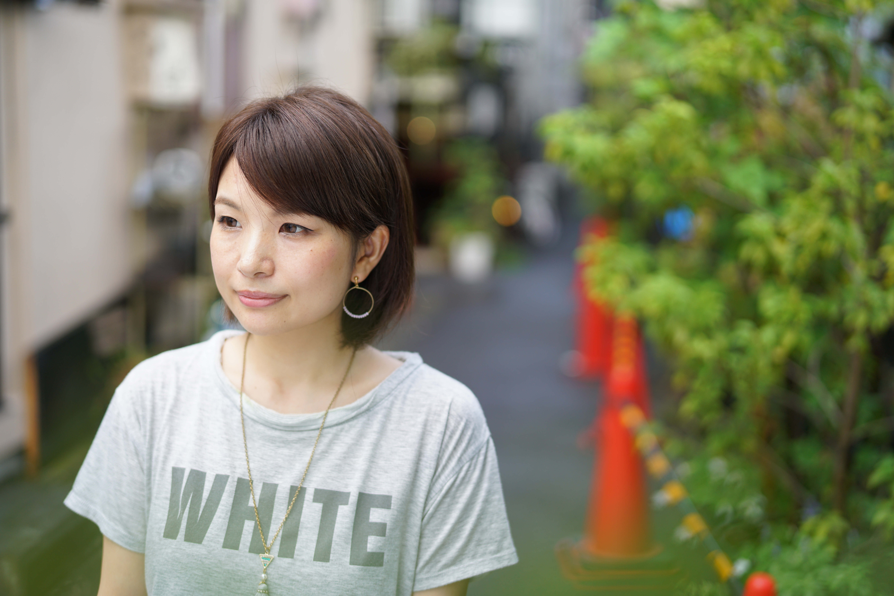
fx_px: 1242
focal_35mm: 50
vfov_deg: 27.0
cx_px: 447
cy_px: 298
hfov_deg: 39.6
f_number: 1.4
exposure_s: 1/1000
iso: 200
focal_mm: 50
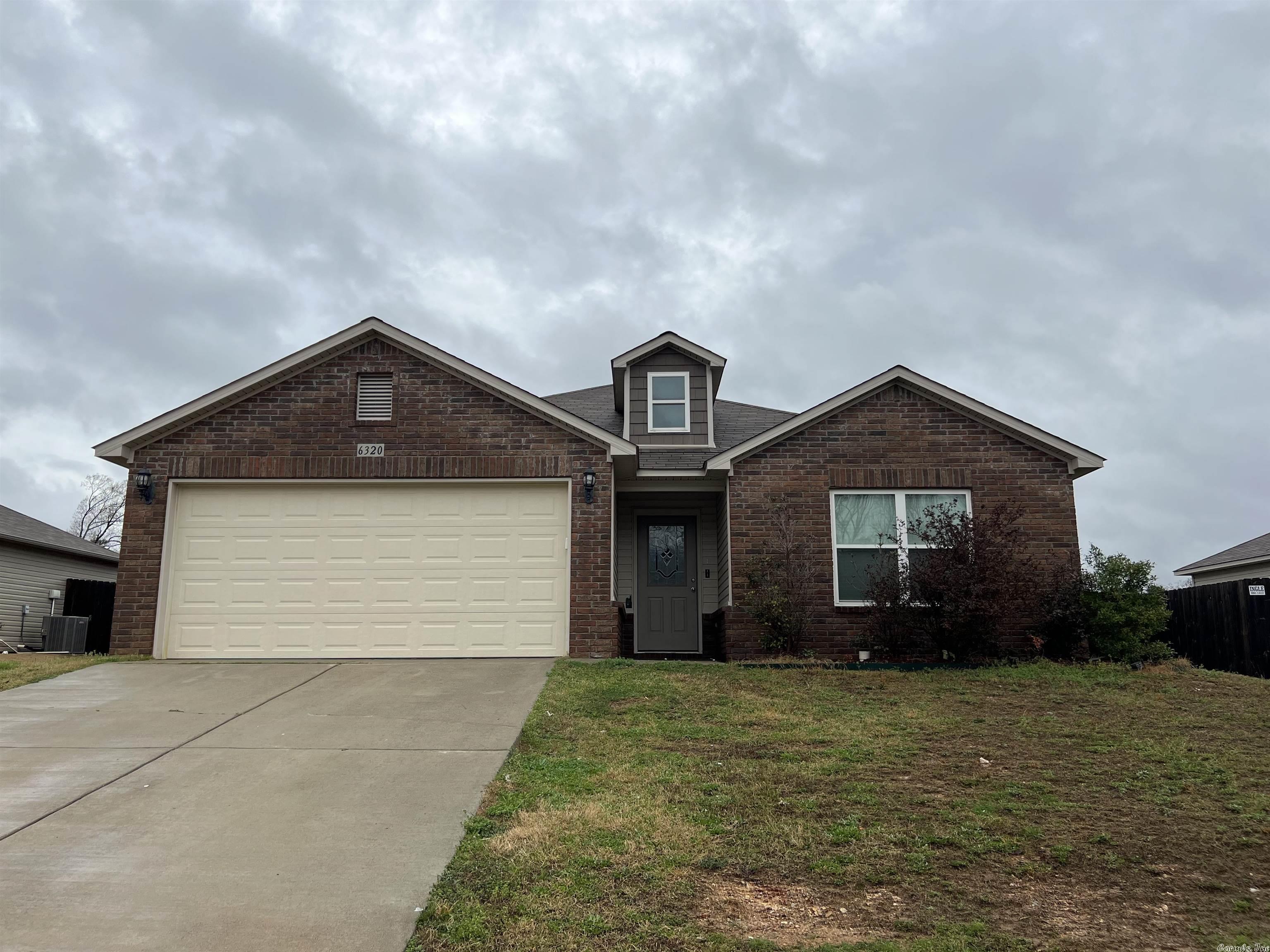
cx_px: 635
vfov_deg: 53.1
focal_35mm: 26
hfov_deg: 67.3
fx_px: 954
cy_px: 476
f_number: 1.5
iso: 50
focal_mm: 5.7
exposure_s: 1/2571
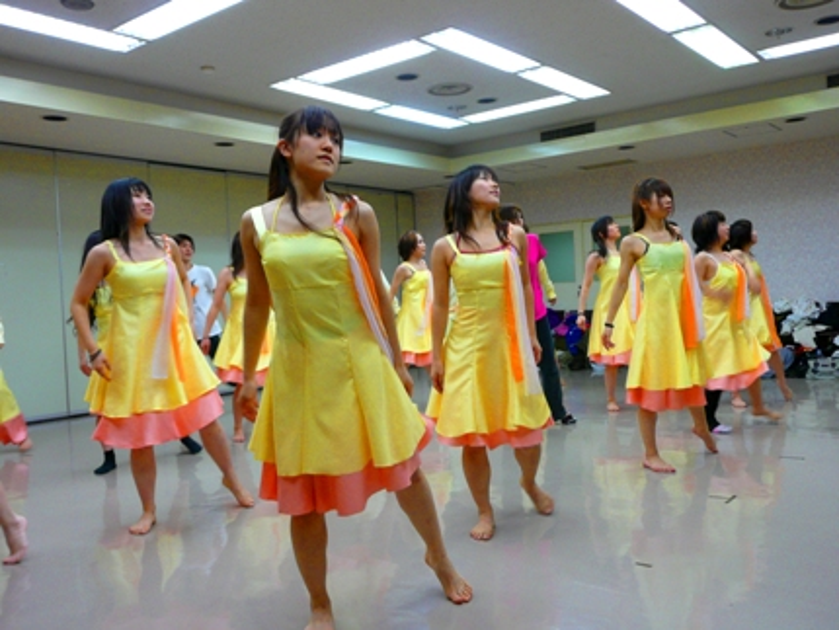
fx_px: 776
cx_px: 420
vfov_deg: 44.2
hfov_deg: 56.8
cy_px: 315
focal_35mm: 32
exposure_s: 1/30
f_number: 3.5
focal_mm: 5.2
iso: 125
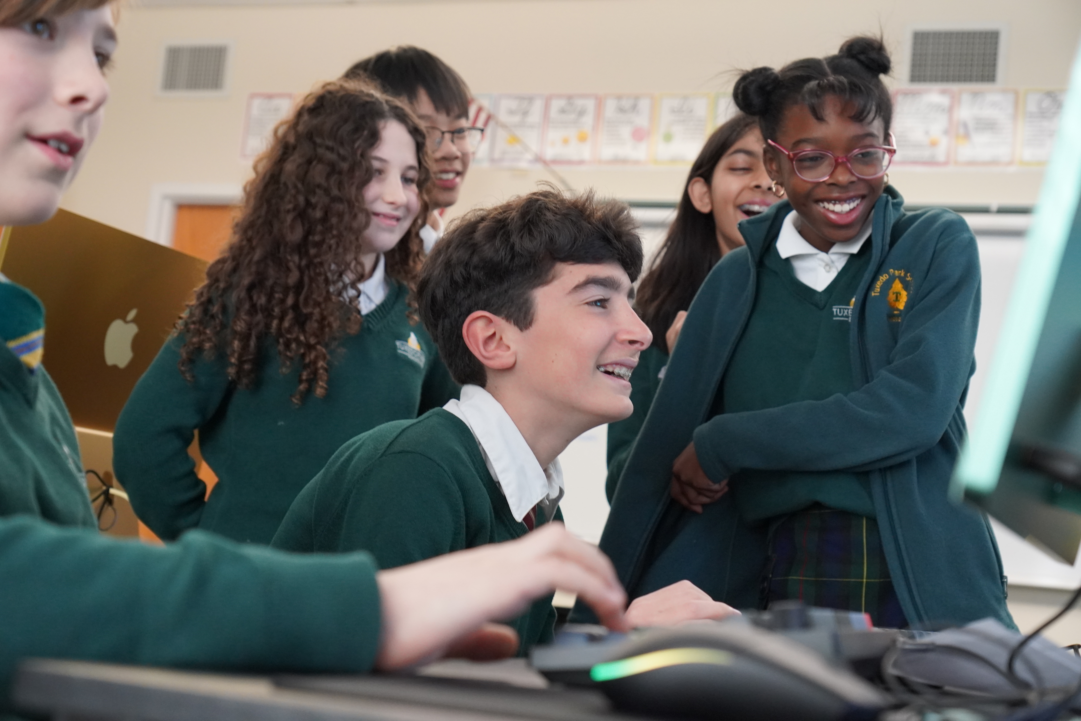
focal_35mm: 57
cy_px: 360
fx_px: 1711
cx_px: 540
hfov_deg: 35.1
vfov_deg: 23.8
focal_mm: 38
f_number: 4
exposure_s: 1/160
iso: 2000
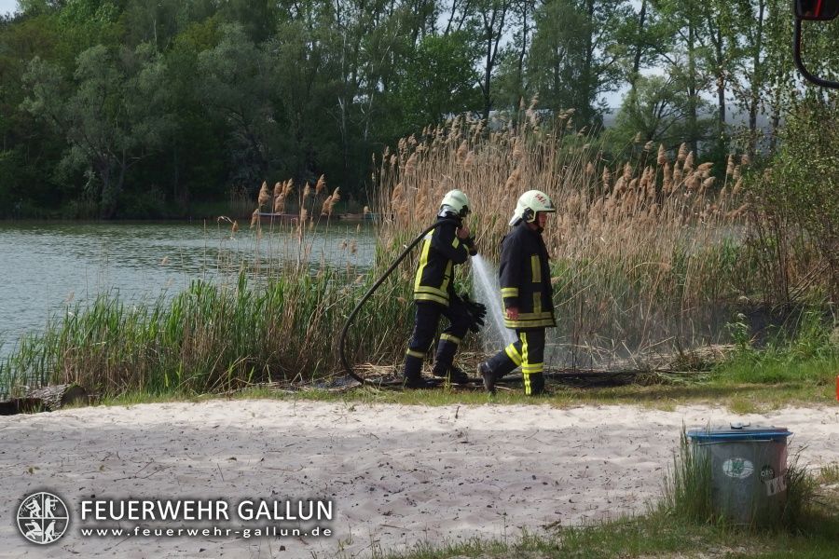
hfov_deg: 21.0
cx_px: 420
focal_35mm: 97
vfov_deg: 14.1
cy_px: 280
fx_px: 2260
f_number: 5
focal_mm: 17.3
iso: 100
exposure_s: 1/640
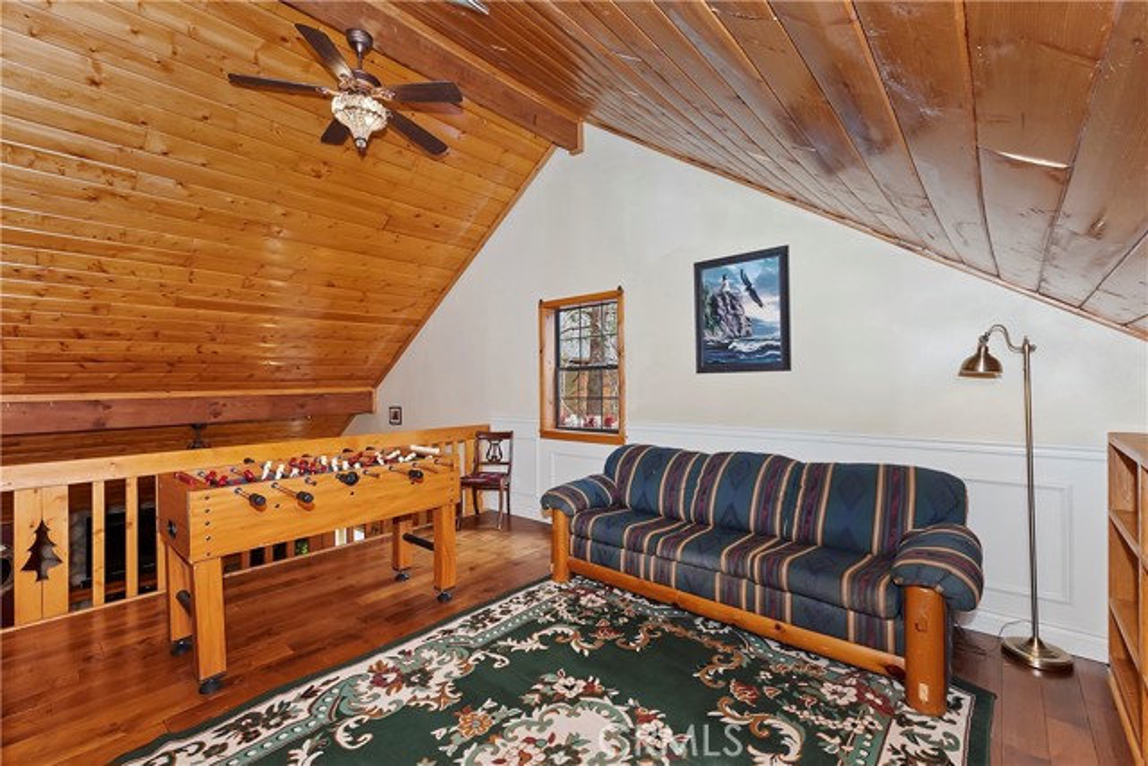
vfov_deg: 77.4
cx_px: 574
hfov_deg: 100.4
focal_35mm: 15
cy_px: 383
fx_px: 478
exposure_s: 1/30
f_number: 8
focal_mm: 10
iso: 400
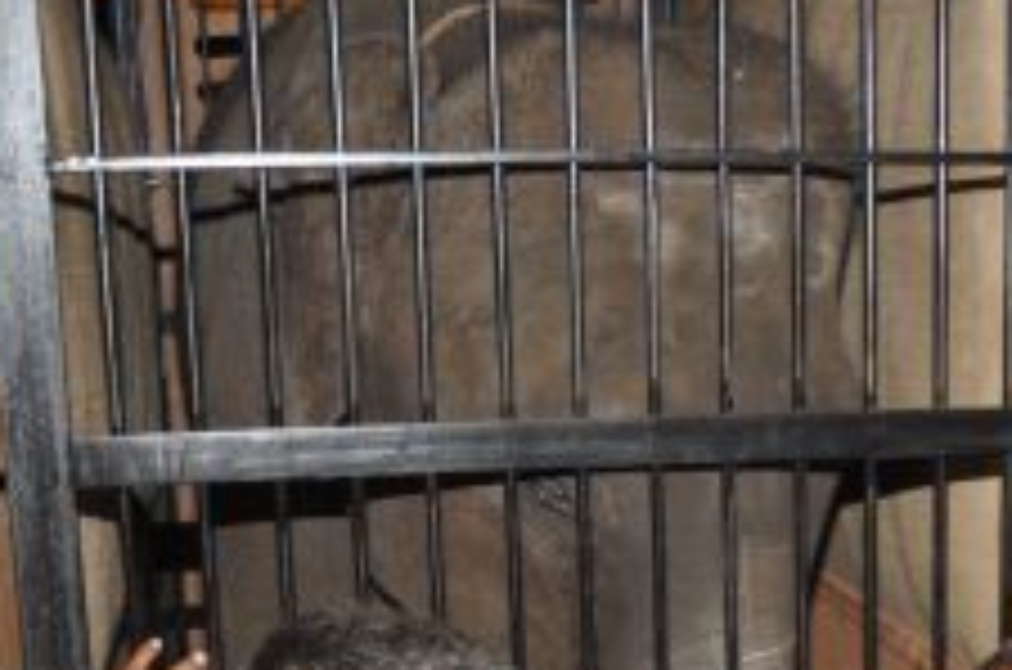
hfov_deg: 27.8
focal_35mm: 72
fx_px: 2020
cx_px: 724
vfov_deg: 17.8
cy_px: 841
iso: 200
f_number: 3.5
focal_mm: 18
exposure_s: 1/30
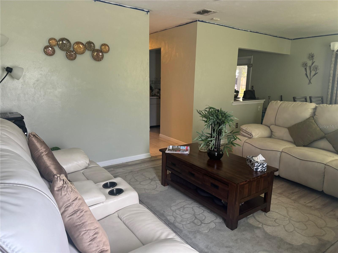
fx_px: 234
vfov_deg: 56.8
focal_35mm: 24
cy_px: 126
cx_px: 169
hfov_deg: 71.6
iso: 200
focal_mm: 6.76
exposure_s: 1/61
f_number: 1.78
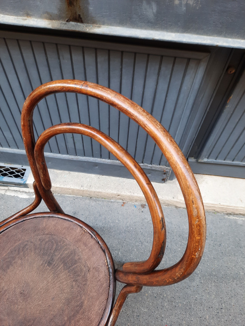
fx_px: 236
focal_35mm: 25
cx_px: 122
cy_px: 163
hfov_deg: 54.9
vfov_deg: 69.4
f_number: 2
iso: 50
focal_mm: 4.6
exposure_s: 1/50
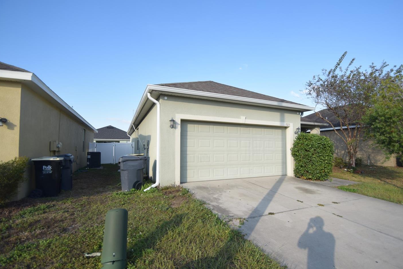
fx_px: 190
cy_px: 139
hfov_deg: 93.0
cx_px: 220
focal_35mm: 17
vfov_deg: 70.4
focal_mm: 10
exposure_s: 1/800
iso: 200
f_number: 3.5
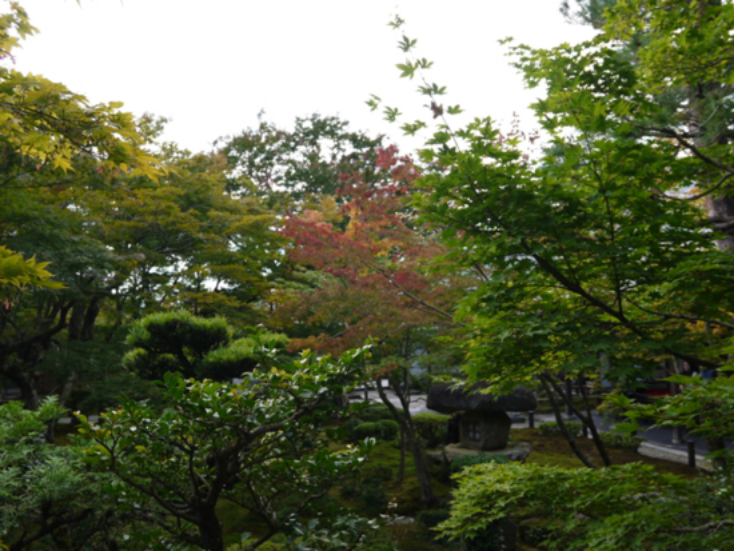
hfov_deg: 51.3
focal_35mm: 36
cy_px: 276
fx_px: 764
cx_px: 367
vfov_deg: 39.7
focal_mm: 18
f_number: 5
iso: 160
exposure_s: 1/125
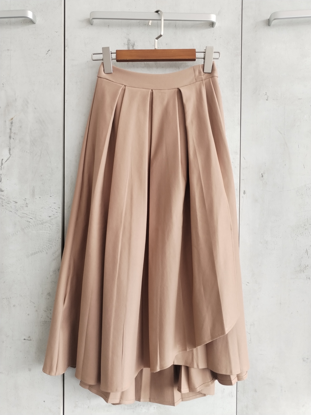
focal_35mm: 29
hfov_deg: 48.2
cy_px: 208
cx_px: 156
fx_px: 347
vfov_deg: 61.7
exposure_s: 1/100
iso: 248
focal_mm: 4.75
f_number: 1.8
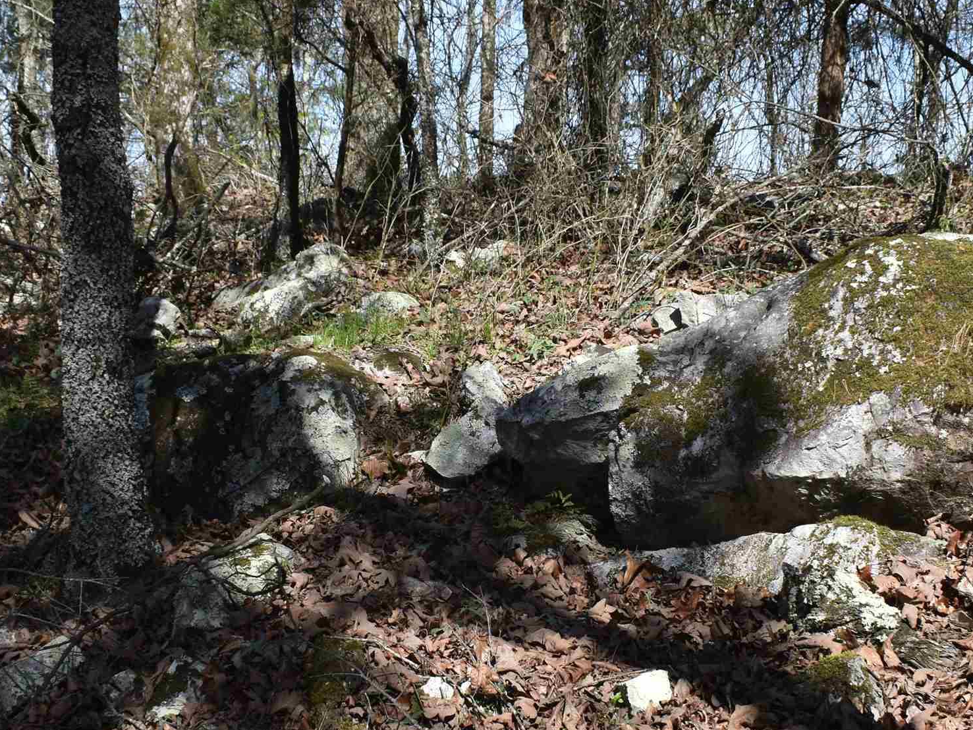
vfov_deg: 27.0
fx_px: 1518
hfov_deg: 35.5
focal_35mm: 54
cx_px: 493
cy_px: 450
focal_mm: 18
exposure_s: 1/250
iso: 140
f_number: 8
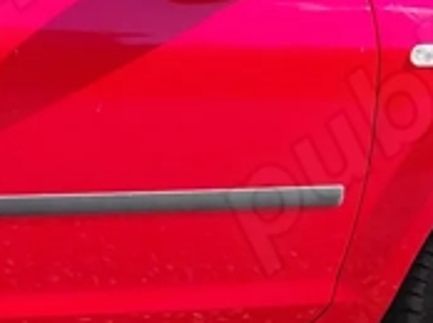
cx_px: -386
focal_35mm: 144
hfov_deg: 12.4
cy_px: 89
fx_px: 1799
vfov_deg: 10.3
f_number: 1.8
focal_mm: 4.69
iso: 50
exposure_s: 1/1292
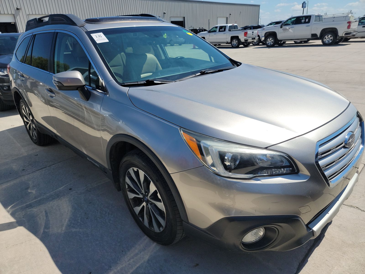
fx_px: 253
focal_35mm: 24
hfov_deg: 71.6
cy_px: 137
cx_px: 182
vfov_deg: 56.8
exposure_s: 1/1192
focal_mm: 6.7
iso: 50
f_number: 1.8
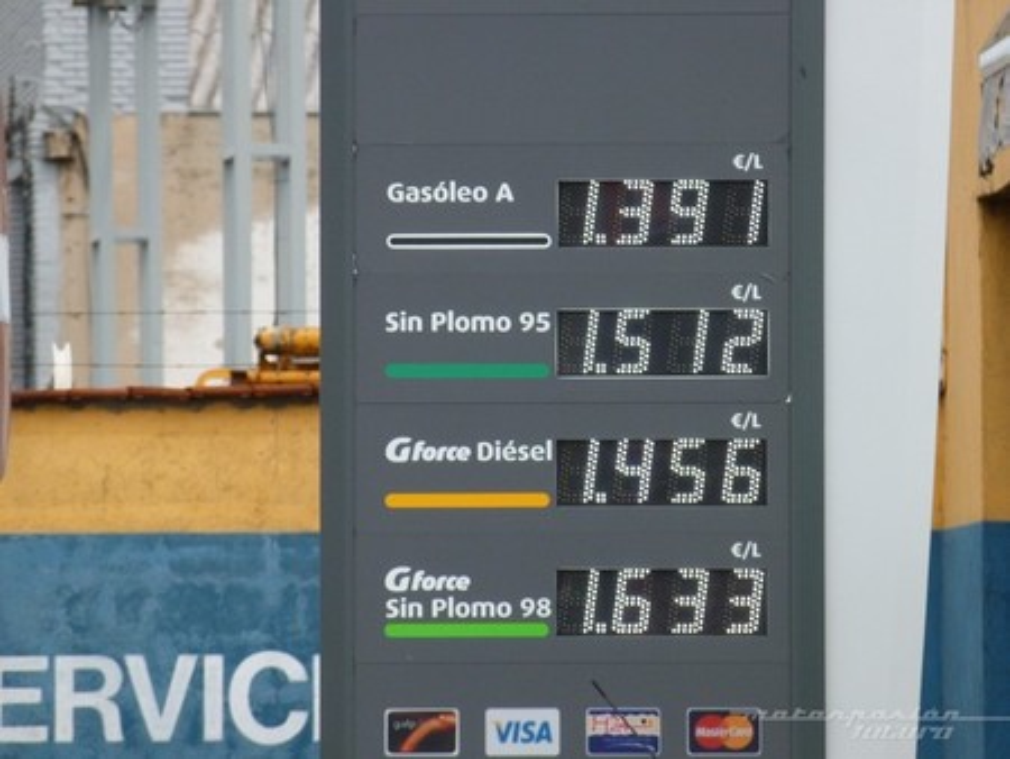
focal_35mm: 600
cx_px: 505
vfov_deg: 2.5
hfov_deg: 3.3
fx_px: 17516
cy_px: 380
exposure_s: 1/500
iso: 200
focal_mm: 108
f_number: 5.6
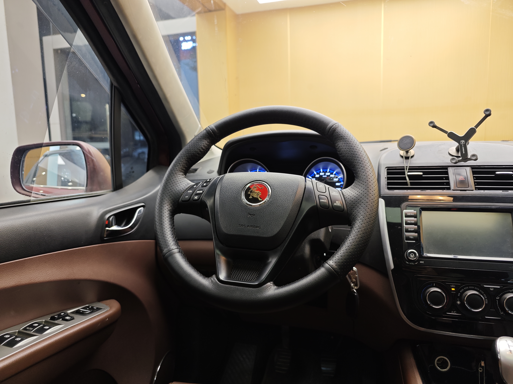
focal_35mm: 23
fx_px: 341
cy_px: 192
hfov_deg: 73.9
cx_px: 256
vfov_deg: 58.9
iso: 160
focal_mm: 8.7
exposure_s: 1/33.3
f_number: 1.9
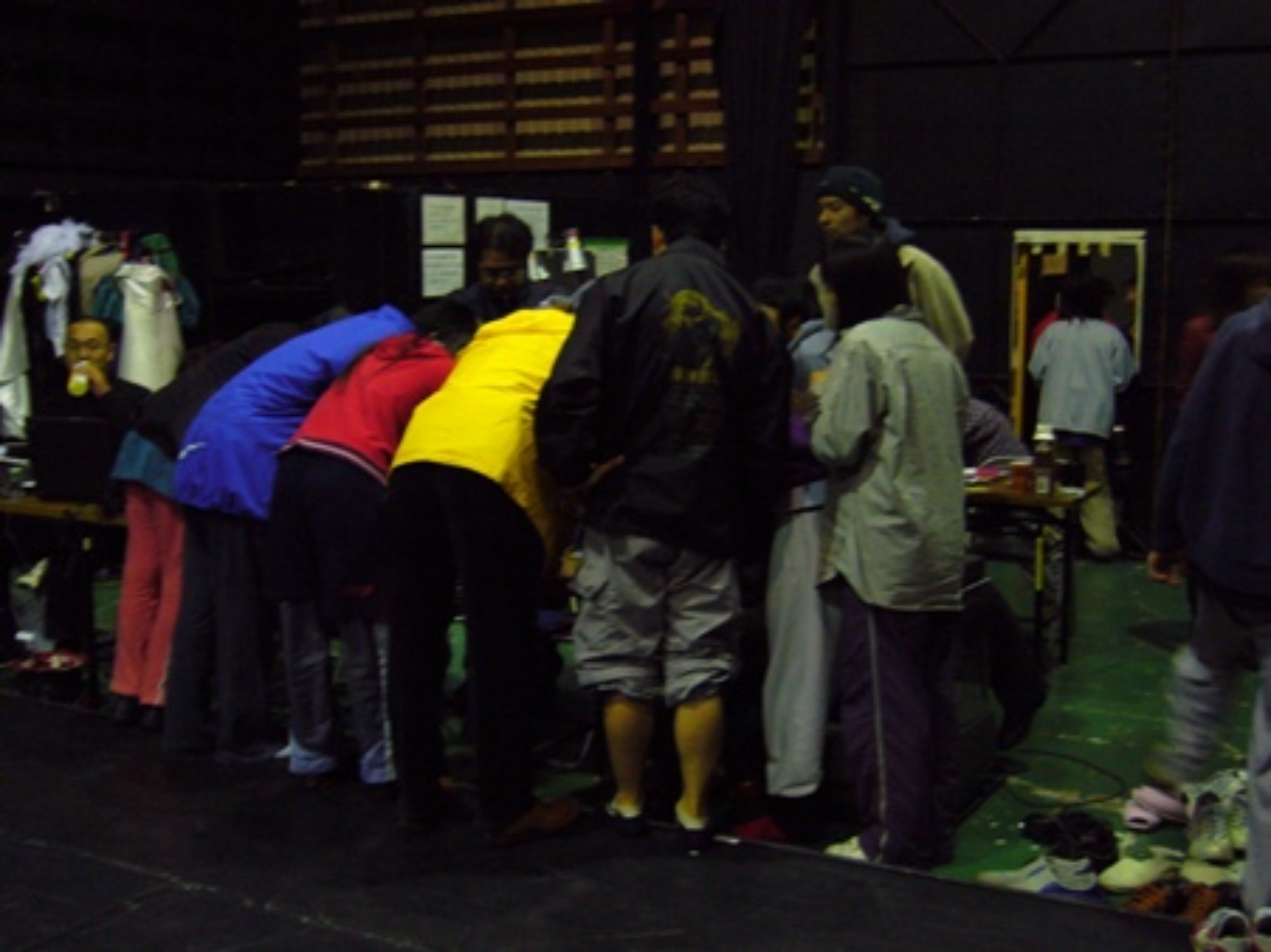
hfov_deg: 42.1
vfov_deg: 32.2
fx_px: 1652
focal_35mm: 45
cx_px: 636
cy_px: 476
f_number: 3.2
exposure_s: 1/8
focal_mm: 7.5
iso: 200
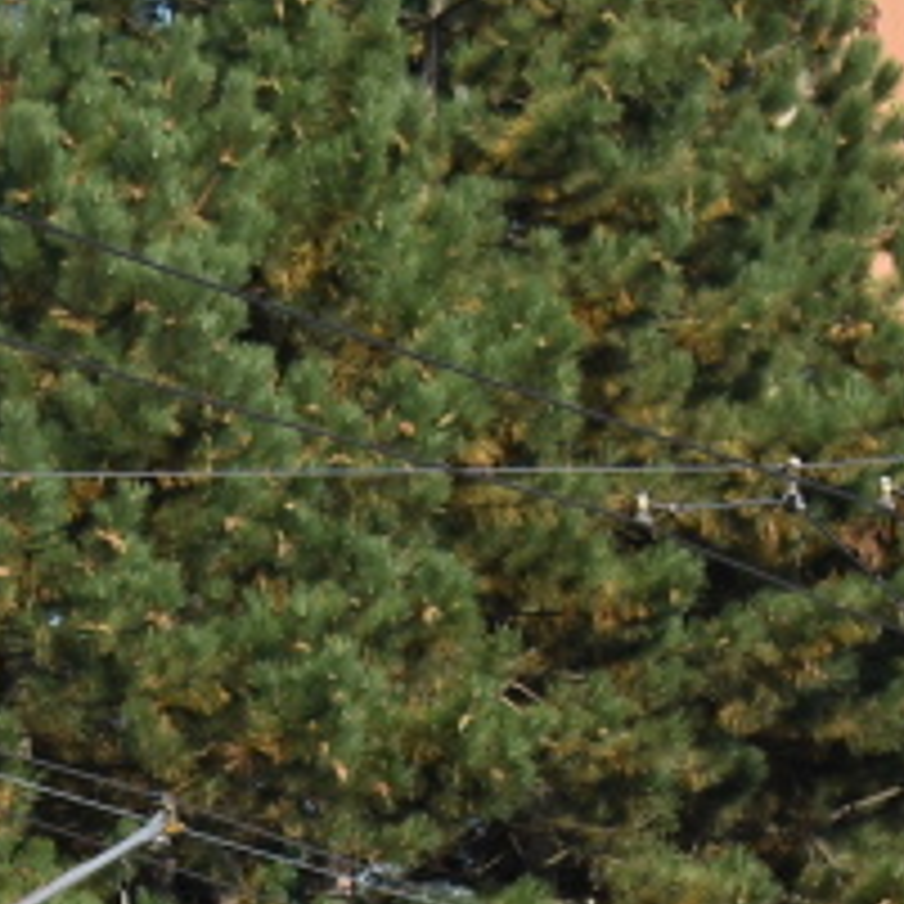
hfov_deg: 5.1
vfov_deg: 5.1
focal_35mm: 338
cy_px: 1432
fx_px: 9986
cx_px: -742
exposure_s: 1/320
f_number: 9
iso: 200
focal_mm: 52
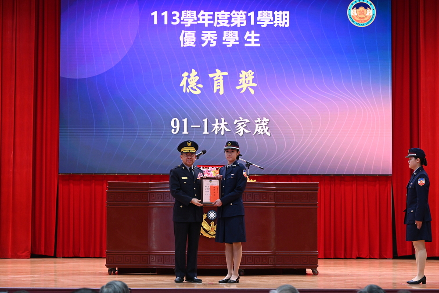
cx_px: 220
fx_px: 1207
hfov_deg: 20.6
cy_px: 146
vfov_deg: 13.8
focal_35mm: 99
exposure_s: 1/160
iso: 2000
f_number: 5.6
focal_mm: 99
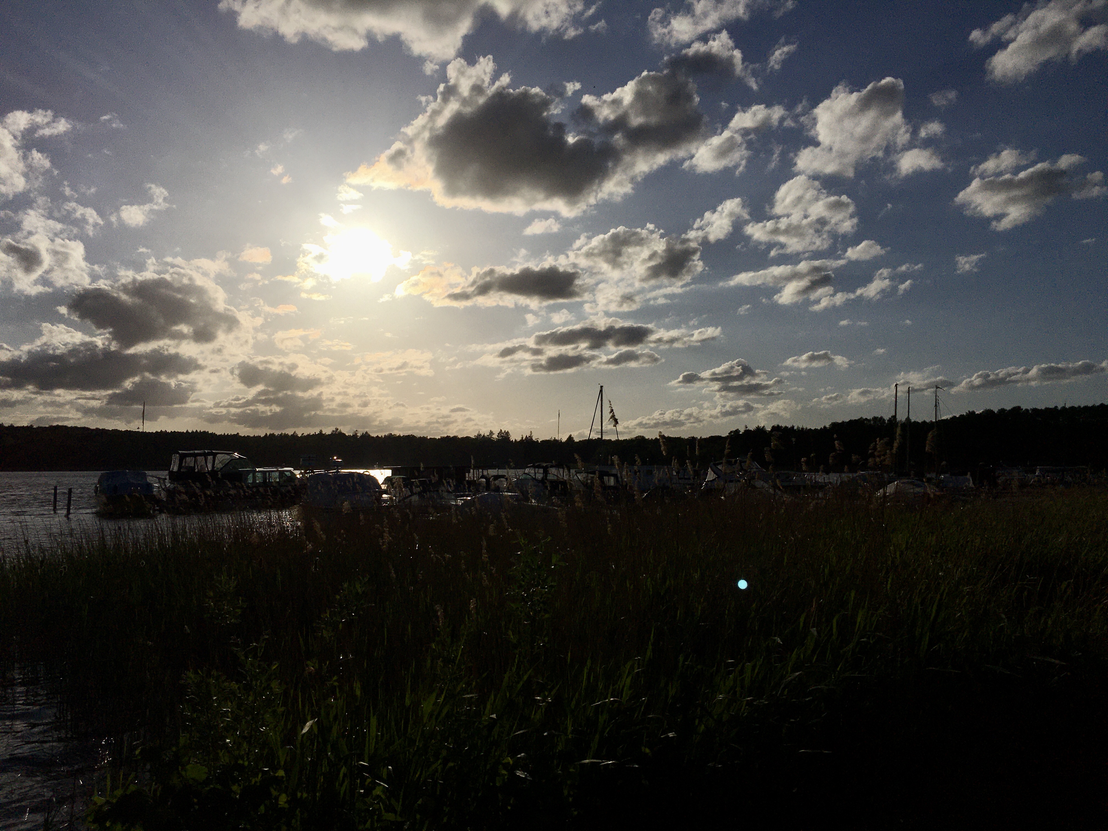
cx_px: 554
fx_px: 928
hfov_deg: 61.7
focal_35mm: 29
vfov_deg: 48.2
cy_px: 416
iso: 25
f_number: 2.2
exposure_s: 1/38462
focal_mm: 4.15
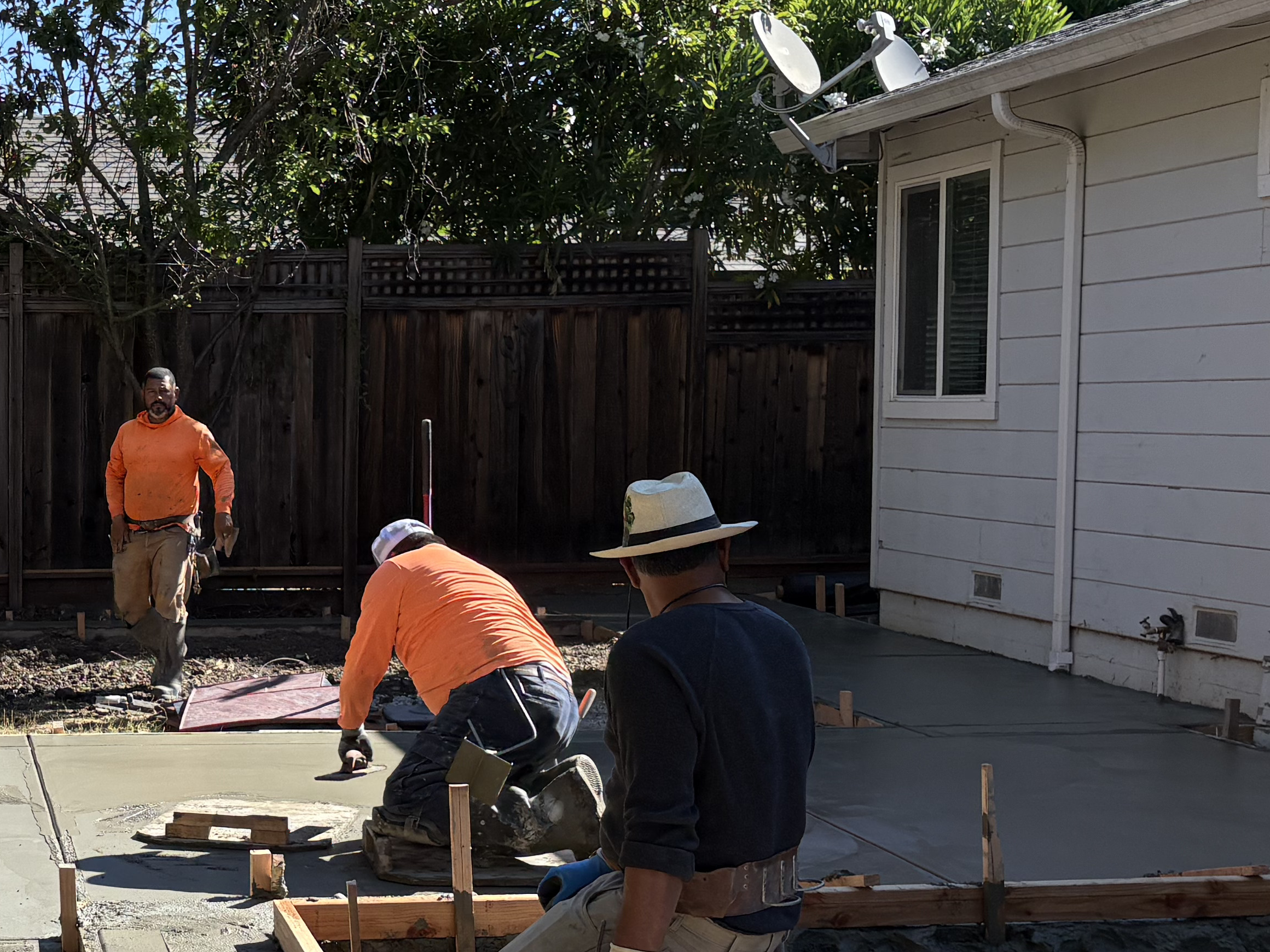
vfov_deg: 22.9
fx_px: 2348
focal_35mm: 64
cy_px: 575
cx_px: 24
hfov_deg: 28.5
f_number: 1.6
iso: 50
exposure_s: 1/1263
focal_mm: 5.96
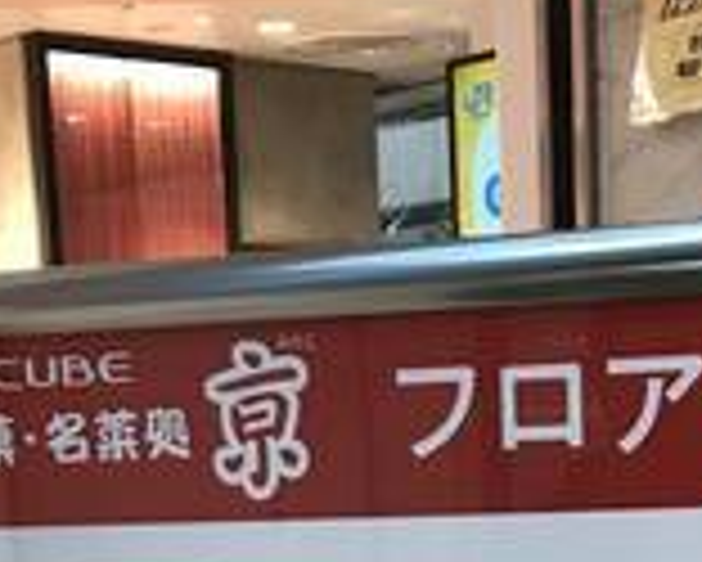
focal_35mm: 112
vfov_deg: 12.1
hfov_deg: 17.1
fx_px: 2328
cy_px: 1160
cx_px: 482
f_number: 1.8
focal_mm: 3.99
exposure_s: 1/30
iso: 40
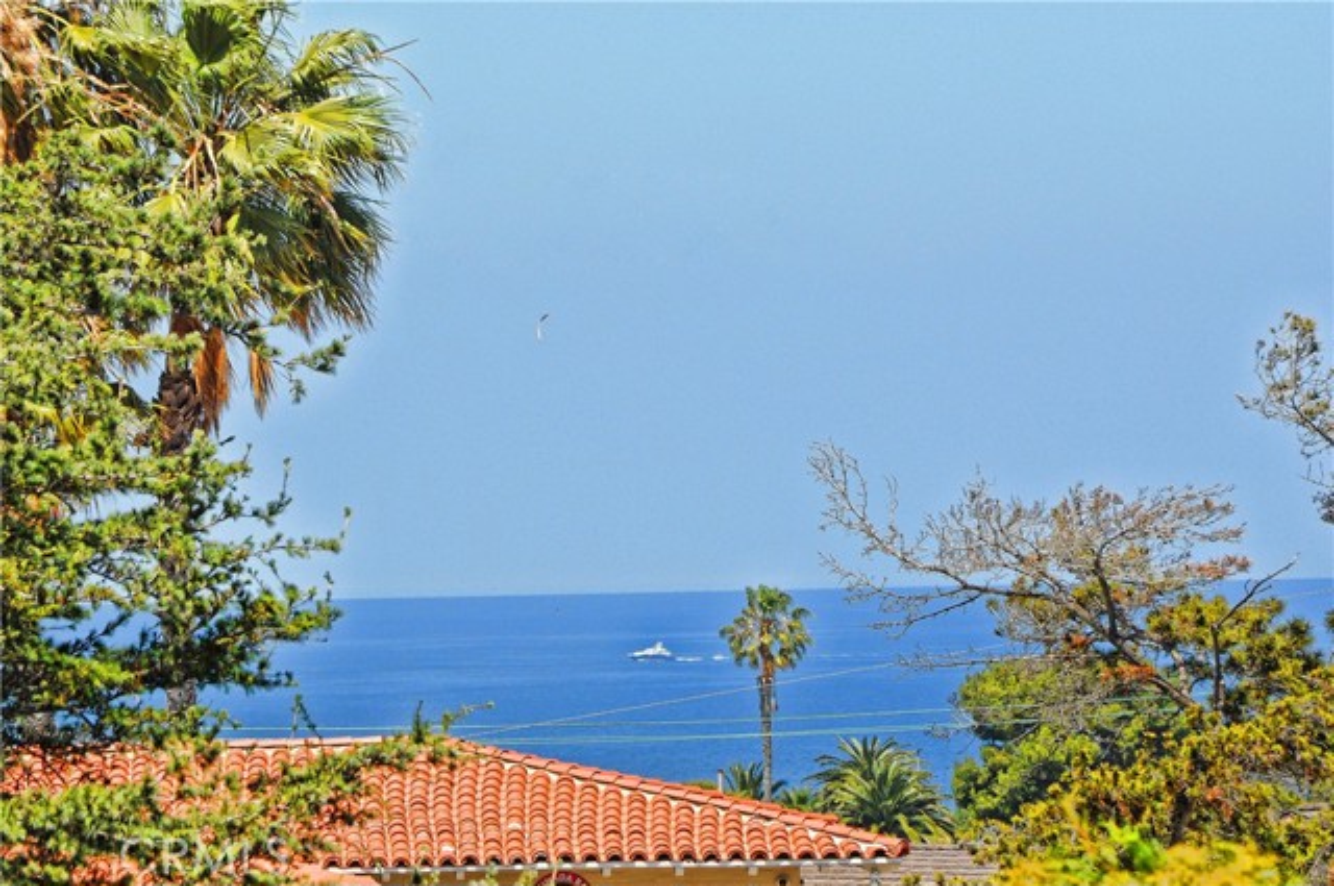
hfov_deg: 6.9
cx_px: 667
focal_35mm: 300
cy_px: 443
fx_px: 11102
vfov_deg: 4.6
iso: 250
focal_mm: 200
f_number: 16
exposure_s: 1/250
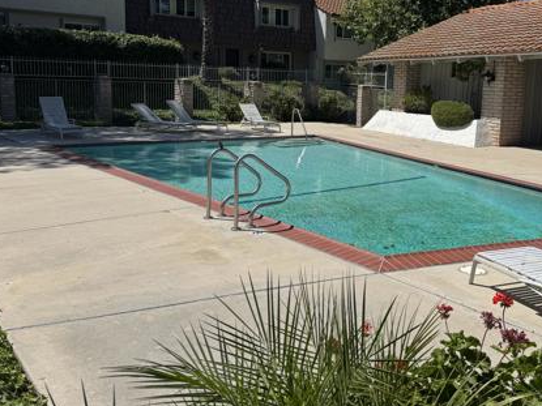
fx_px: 579
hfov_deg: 49.8
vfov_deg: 38.5
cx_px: 327
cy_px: 159
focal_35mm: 37
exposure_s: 1/7937
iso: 80
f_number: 1.78
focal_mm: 6.76
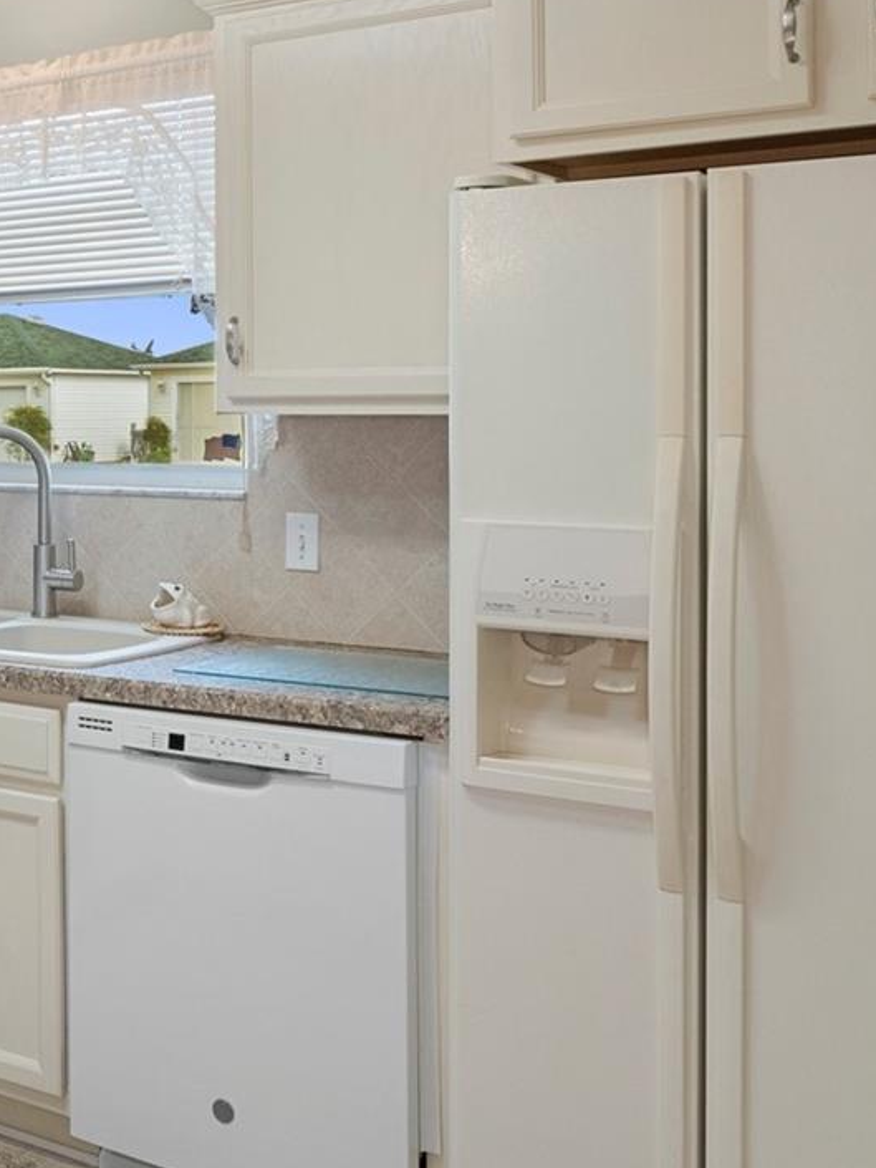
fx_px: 1656
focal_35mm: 49
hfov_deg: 25.9
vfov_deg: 38.8
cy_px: 517
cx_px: -219
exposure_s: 1/6
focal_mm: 15
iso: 320
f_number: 8
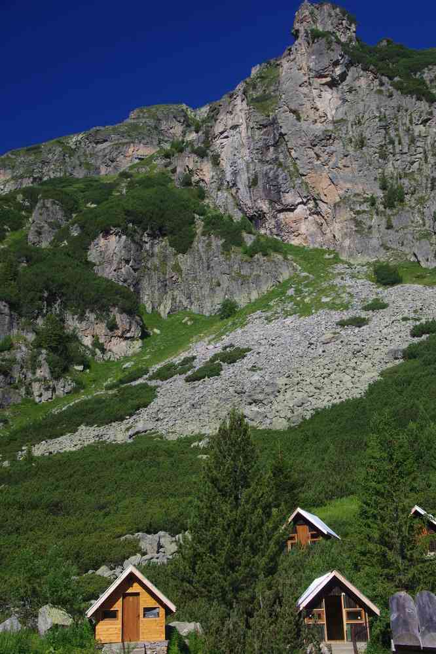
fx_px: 954
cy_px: 327
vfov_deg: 37.9
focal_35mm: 52
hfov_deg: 25.8
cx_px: 218
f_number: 11
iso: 200
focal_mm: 35
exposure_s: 1/80
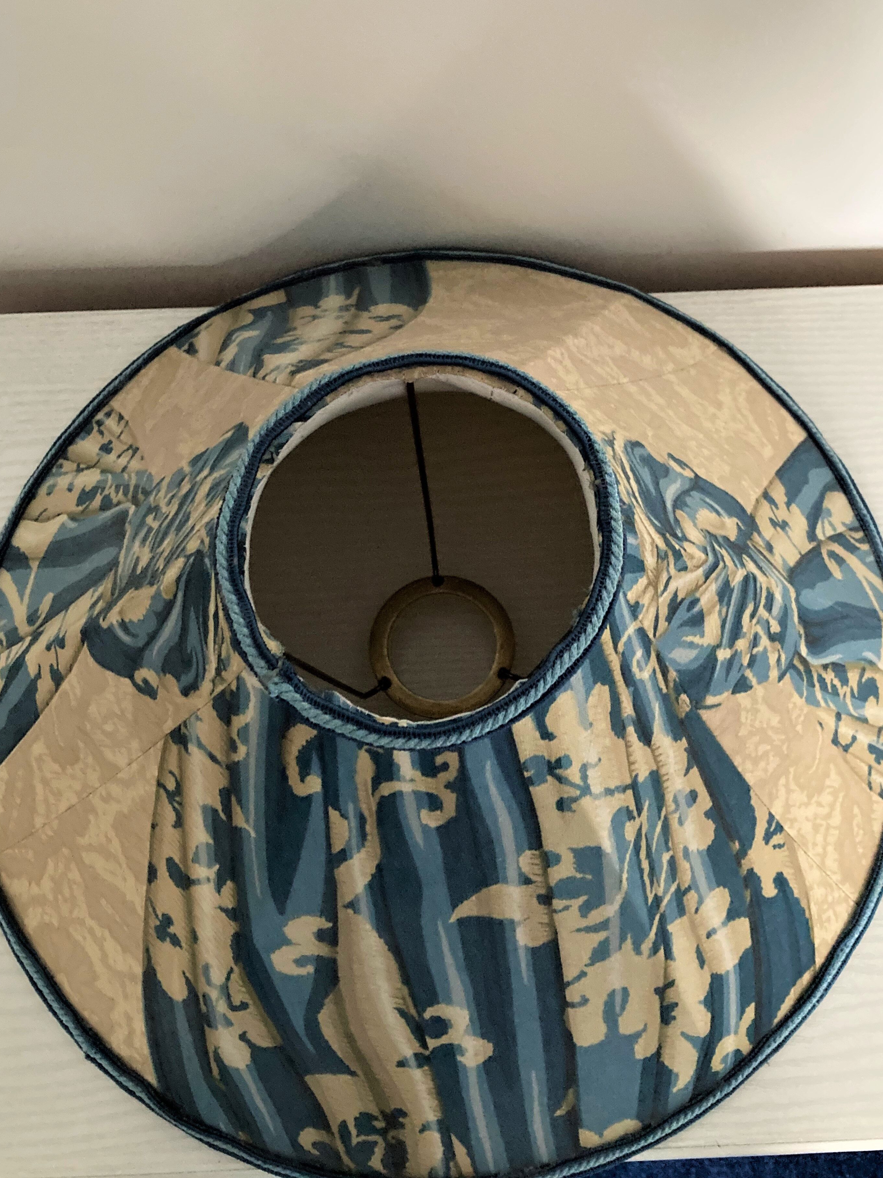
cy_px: 548
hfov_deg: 45.4
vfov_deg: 58.3
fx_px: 1054
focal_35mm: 31
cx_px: 469
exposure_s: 1/27
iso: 640
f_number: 1.8
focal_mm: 3.99
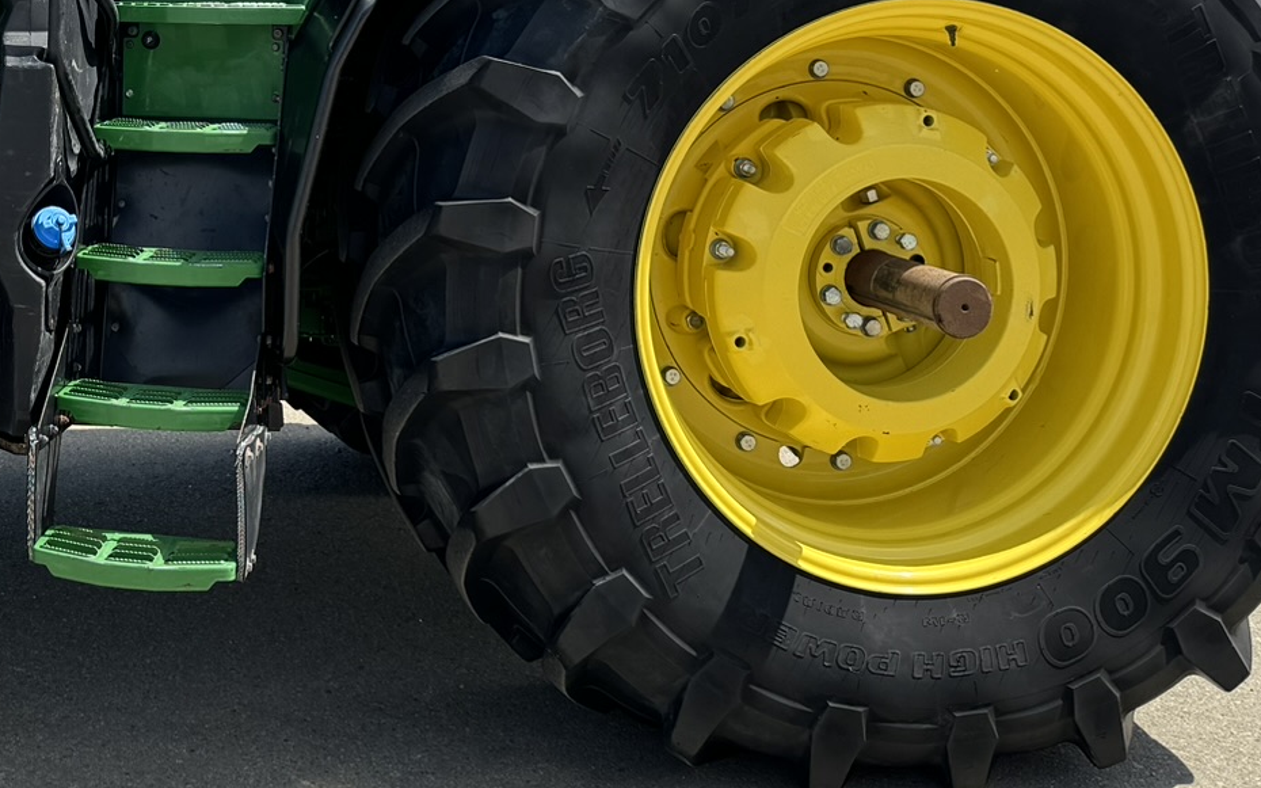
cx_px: 88
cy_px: -35
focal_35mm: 56
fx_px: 1924
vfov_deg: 22.1
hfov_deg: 34.0
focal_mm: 6.76
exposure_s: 1/2174
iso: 80
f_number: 1.78
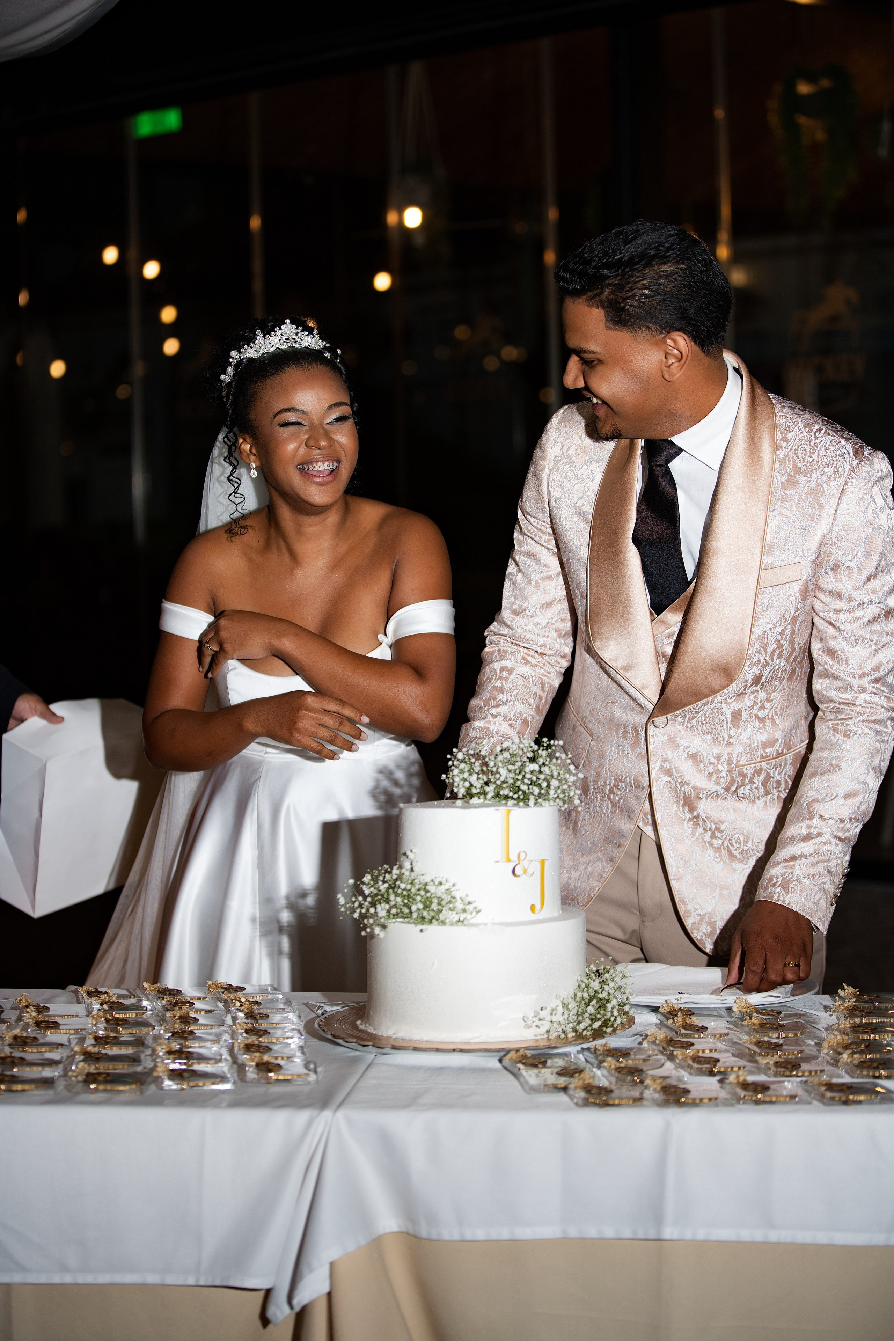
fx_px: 2607
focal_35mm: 70
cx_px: 447
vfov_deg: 28.8
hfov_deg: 19.5
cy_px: 670
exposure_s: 1/160
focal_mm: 70
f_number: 2.8
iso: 200
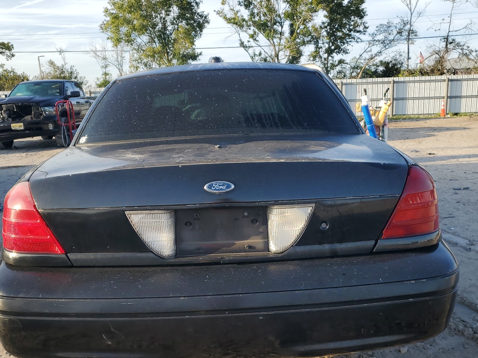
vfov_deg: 42.8
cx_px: 227
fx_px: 456
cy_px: 210
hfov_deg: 55.3
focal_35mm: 33
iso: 50
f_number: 1.5
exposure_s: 1/1111
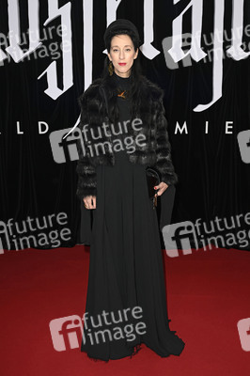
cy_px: 188
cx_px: 125
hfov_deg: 28.0
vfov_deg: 41.1
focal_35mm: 48
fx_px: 501
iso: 1250
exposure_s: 1/250
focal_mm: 48
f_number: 5.6
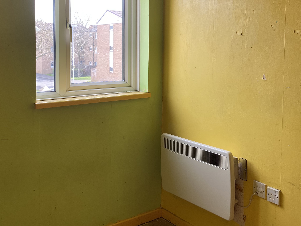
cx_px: 145
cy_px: 73
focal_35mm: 41
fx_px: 357
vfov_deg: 34.8
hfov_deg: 45.8
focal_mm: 4.25
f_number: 1.8
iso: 50
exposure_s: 1/122
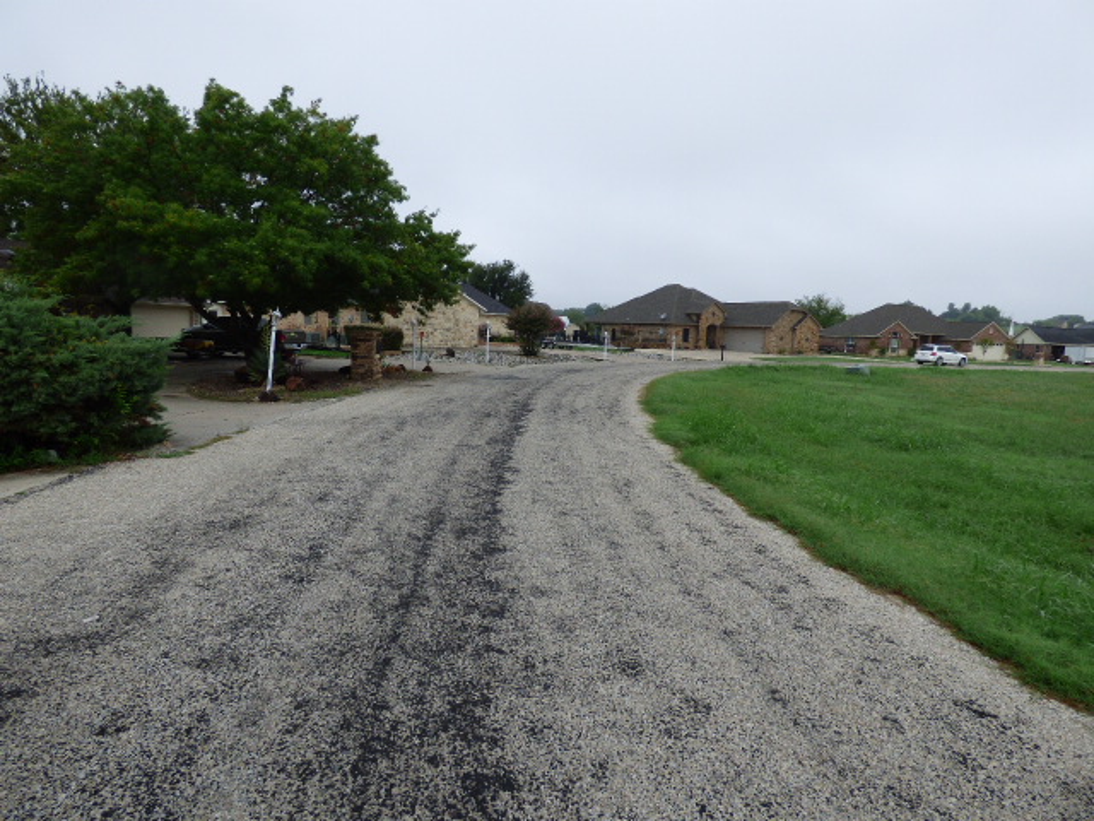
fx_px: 632
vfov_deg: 66.0
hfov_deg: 81.7
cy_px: 410
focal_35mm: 20
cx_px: 547
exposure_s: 1/800
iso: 100
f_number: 2.8
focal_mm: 3.58
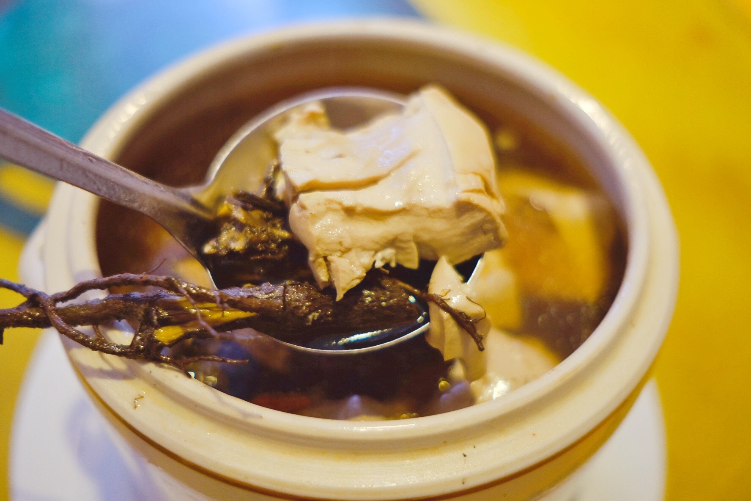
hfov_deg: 54.4
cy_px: 250
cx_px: 376
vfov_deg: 37.9
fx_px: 730
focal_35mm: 35
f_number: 2
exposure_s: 1/60
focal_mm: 23
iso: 320
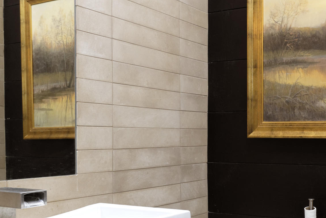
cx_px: 279
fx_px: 453
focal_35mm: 50
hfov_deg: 37.6
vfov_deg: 27.0
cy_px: 131
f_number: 7.1
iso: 800
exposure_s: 1/100
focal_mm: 19
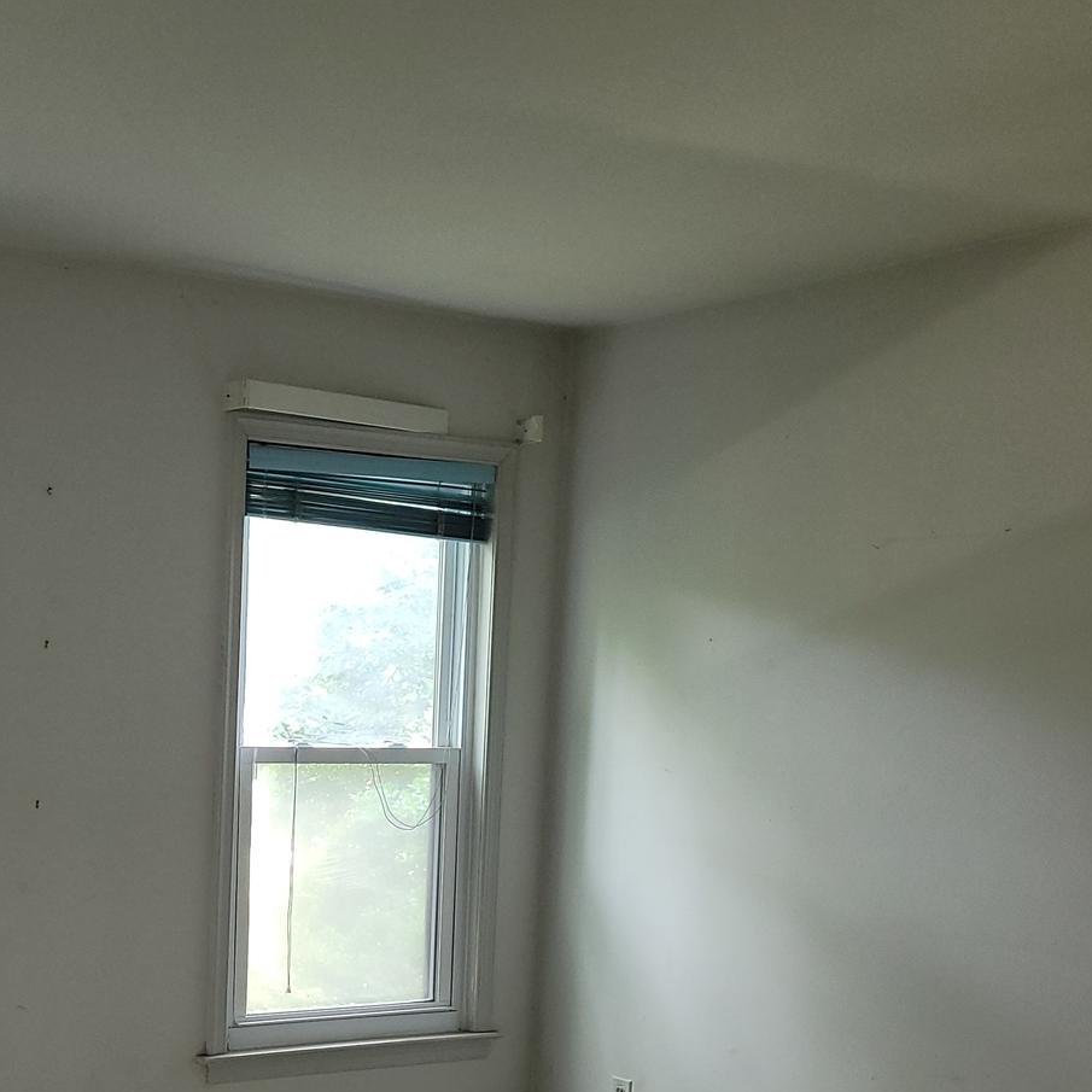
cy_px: 925
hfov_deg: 31.9
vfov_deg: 31.6
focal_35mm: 52
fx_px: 1856
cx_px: 211
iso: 100
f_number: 1.8
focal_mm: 5.4
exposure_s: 1/60
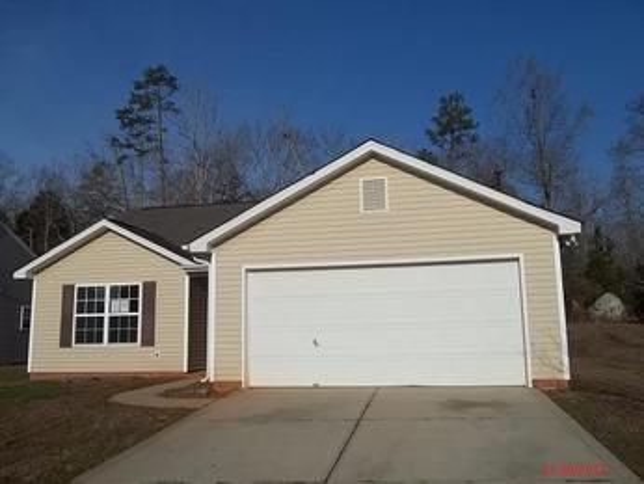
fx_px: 596
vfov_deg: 44.2
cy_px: 242
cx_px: 322
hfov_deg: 56.8
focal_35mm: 32
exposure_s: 1/320
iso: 64
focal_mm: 5.7
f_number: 8.8
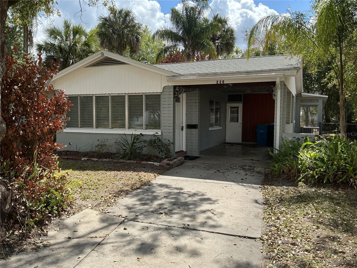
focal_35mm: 29
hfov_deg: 61.7
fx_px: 299
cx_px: 178
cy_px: 134
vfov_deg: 48.2
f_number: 1.8
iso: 25
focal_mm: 3
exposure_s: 1/1076
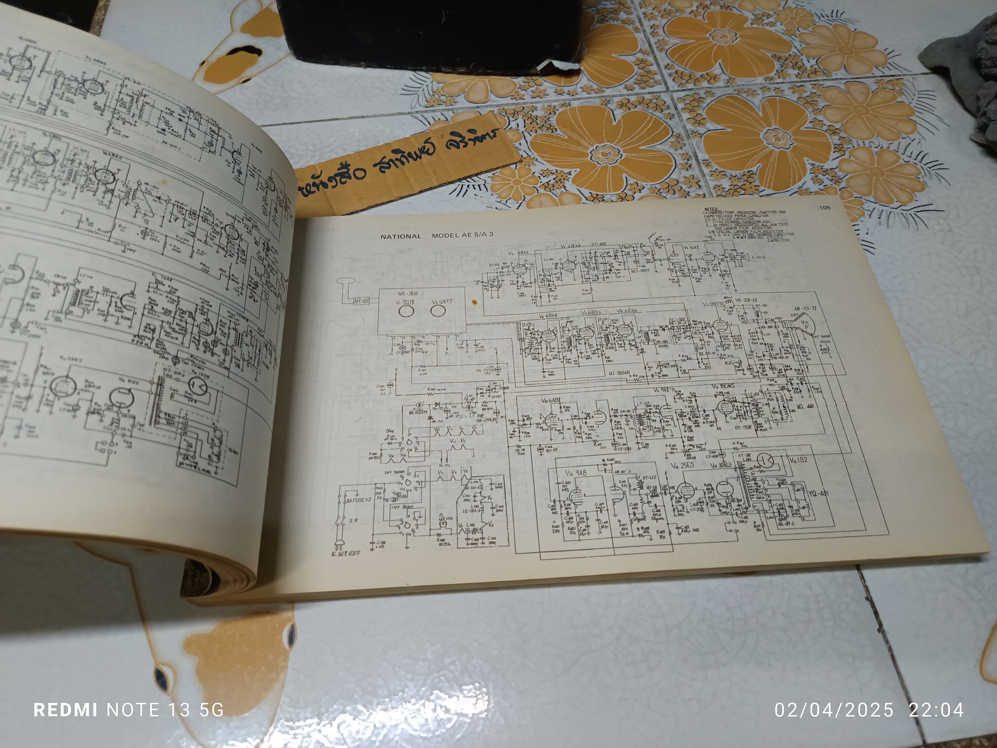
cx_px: 498
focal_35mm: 24
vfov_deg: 56.8
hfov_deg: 71.6
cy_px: 374
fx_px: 691
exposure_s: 1/50
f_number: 1.7
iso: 1095
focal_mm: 5.31
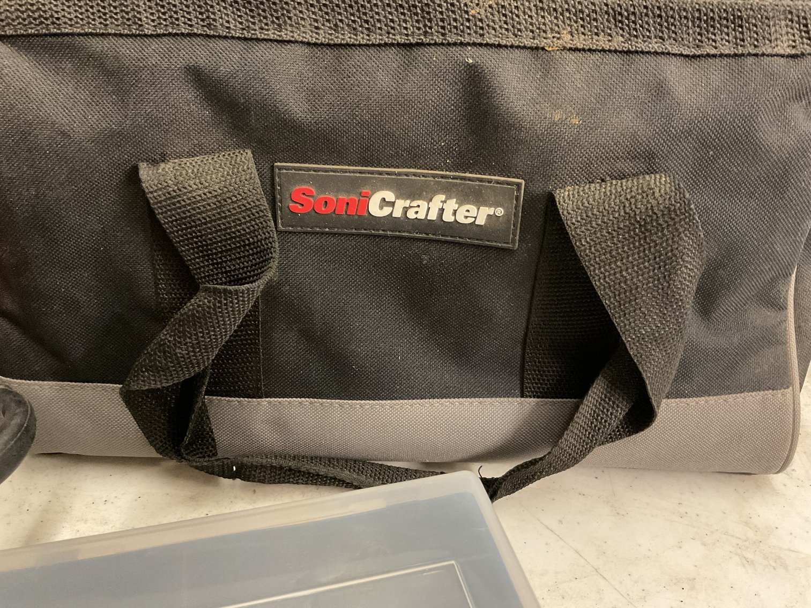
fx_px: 679
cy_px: 304
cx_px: 406
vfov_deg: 48.2
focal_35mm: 29
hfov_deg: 61.7
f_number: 1.8
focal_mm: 3
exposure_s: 1/30
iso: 500
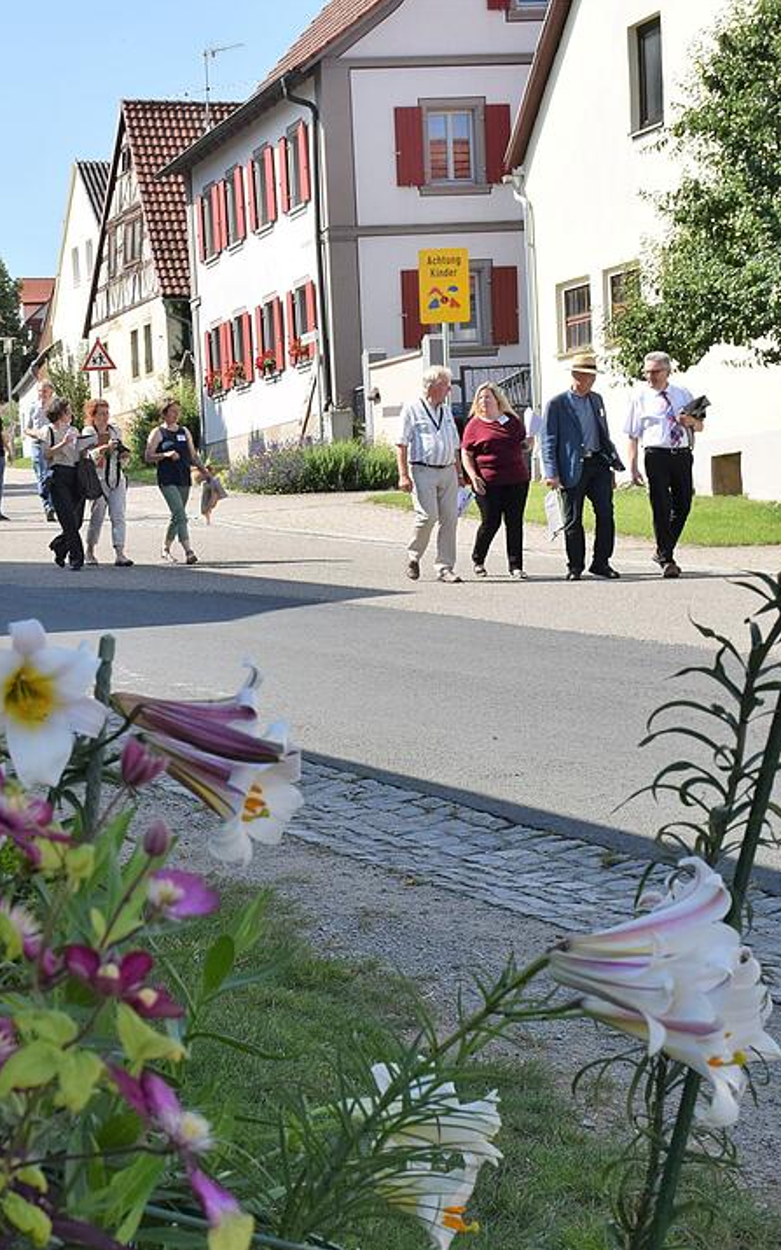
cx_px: 157
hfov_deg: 16.1
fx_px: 2750
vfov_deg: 25.6
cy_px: 626
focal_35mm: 81
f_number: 11
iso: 400
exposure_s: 1/500
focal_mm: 35
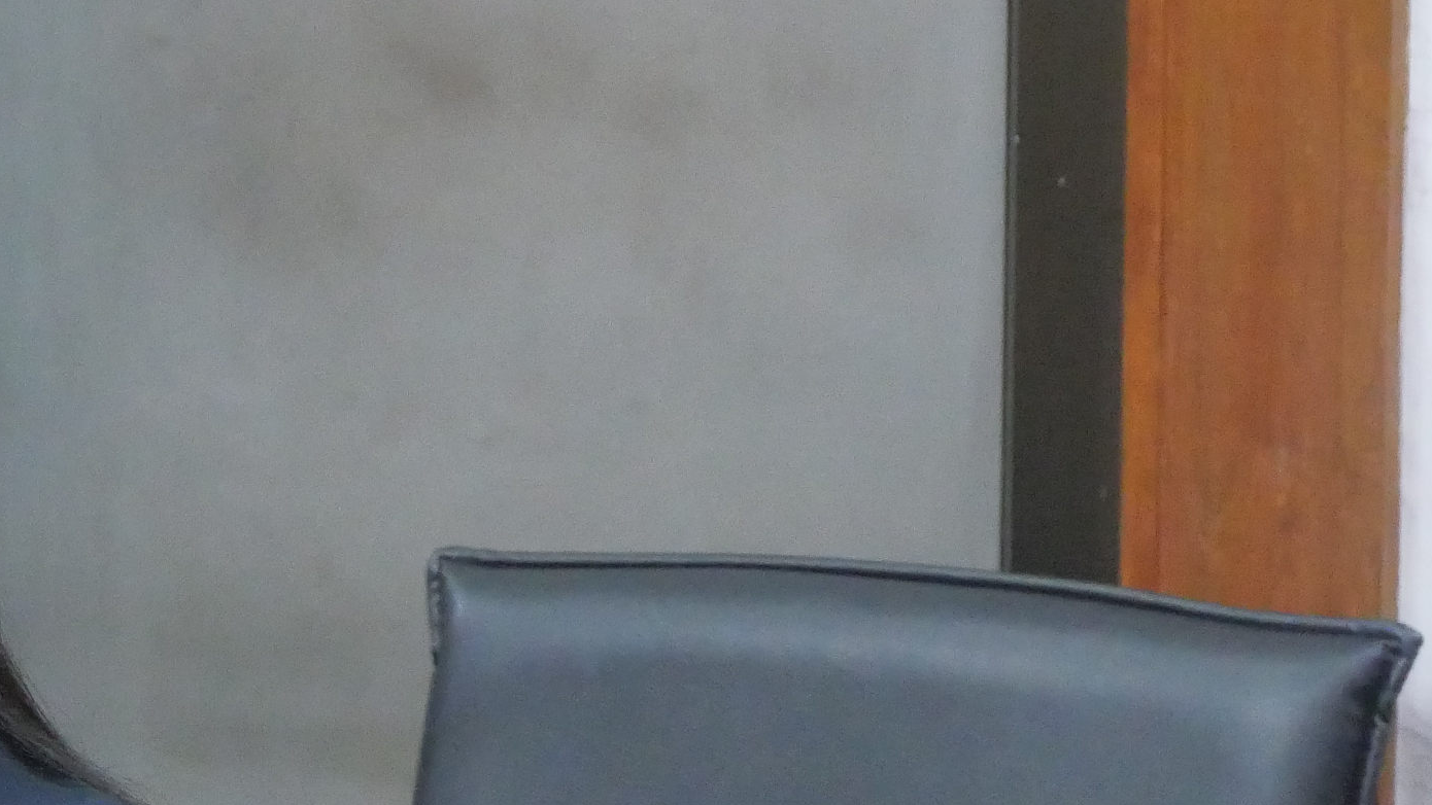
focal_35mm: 347
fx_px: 13176
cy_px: 708
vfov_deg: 3.5
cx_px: -382
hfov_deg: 6.2
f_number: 7.1
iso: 3200
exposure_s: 1/30
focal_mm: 60
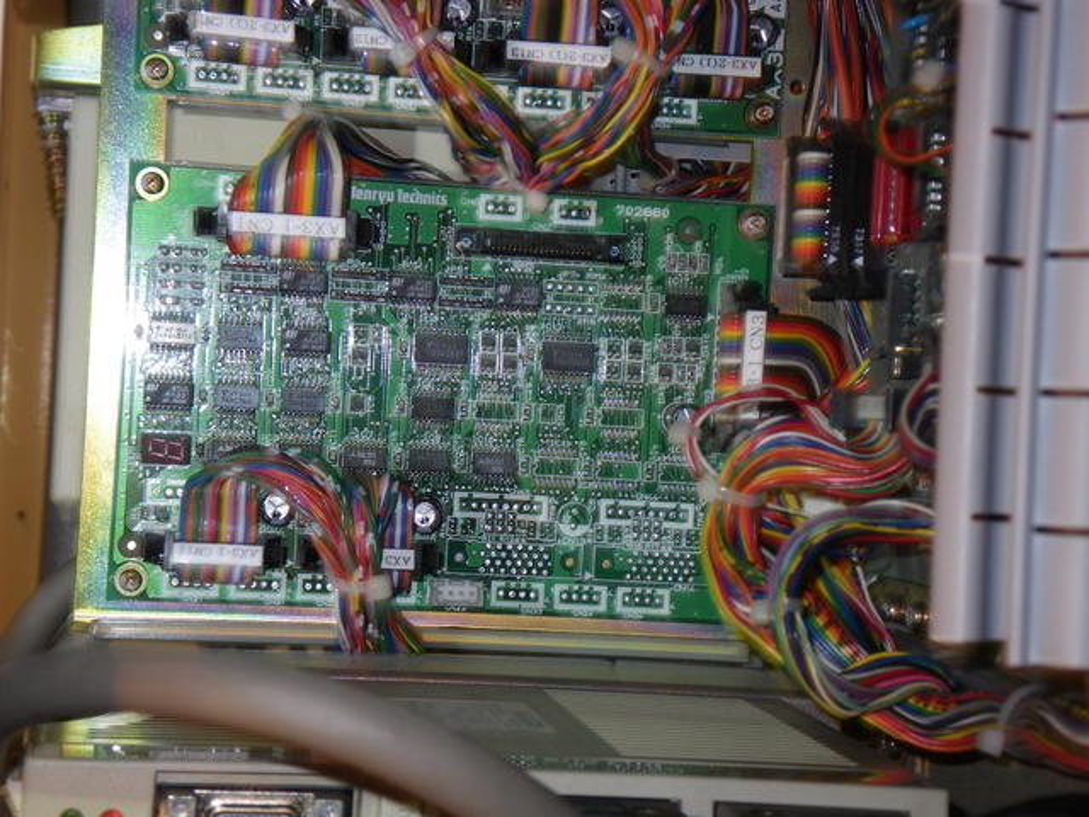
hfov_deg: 20.9
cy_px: 408
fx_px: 2957
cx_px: 544
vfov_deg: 15.7
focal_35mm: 94
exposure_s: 1/4
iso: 100
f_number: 5
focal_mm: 16.7
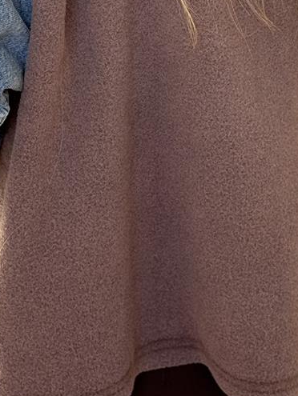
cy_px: 46
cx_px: 148
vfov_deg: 12.6
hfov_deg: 9.6
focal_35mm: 155
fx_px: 1777
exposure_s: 1/237
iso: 64
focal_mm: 6.76
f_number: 1.78
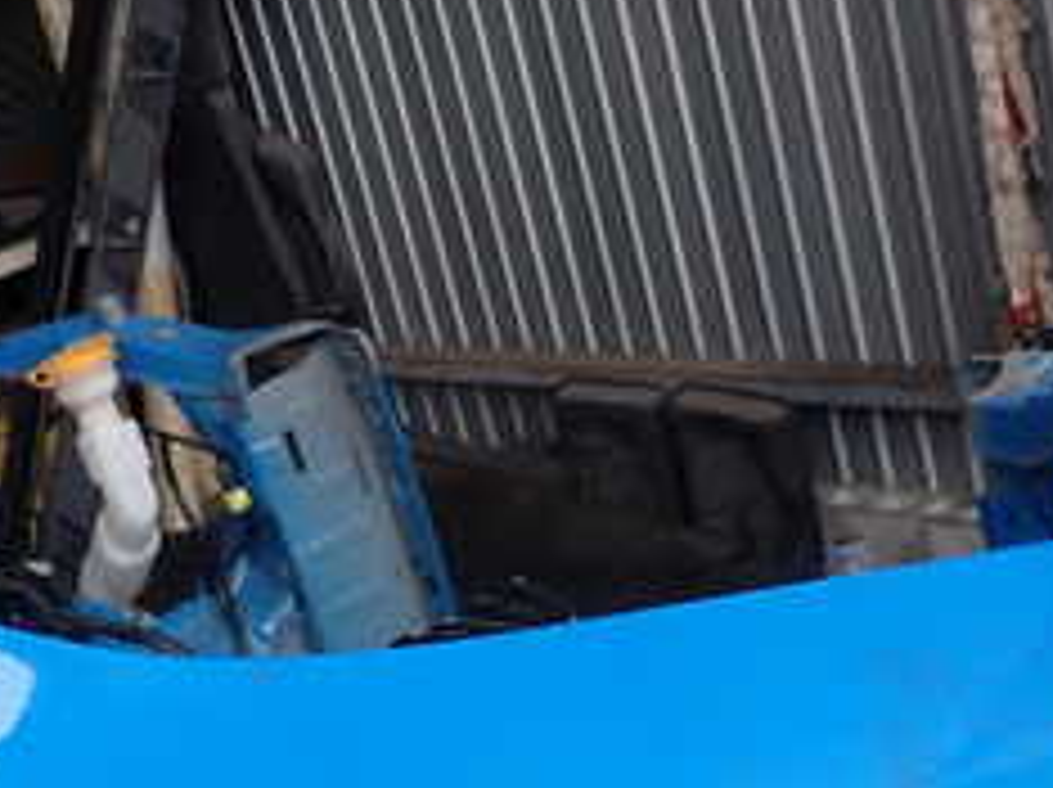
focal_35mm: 77
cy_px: 797
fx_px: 2340
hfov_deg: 25.4
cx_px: 522
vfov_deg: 18.6
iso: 100
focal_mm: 5.4
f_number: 3.2
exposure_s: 1/125
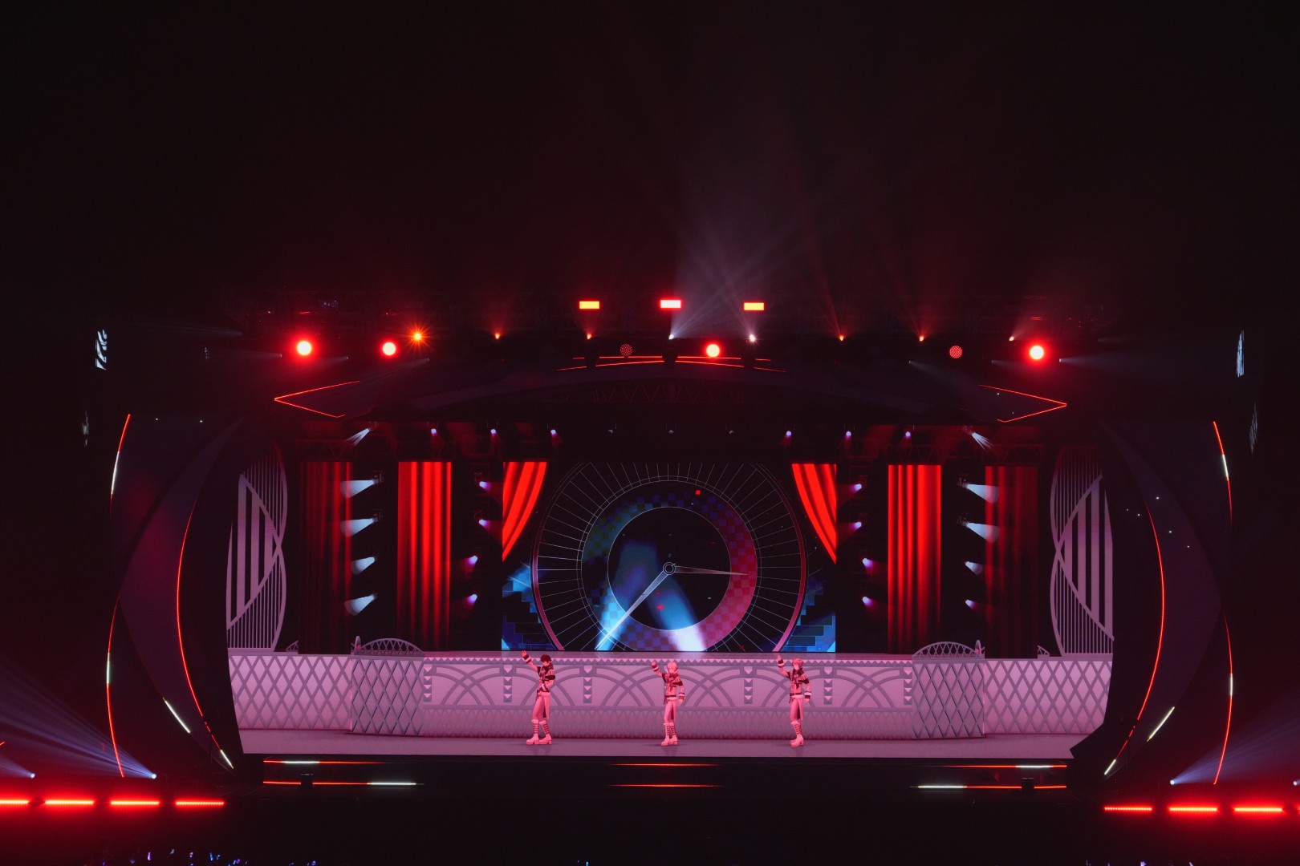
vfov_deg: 16.5
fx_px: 2997
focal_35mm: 83
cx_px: 650
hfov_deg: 24.5
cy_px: 433
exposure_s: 1/640
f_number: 5.6
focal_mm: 83
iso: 6400
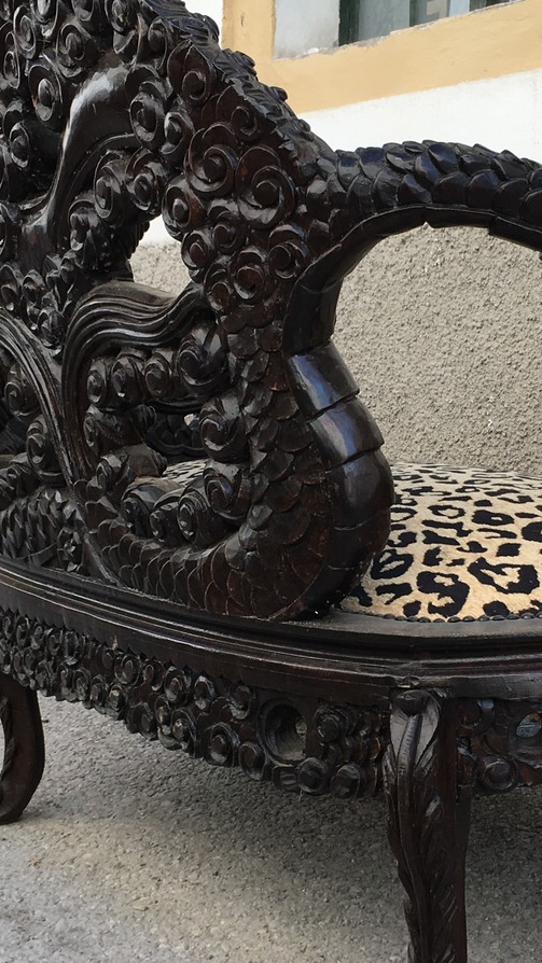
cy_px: 512
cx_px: 385
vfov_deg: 39.2
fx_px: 1354
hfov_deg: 22.5
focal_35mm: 53
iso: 25
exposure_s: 1/298
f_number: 2.2
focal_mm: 4.15
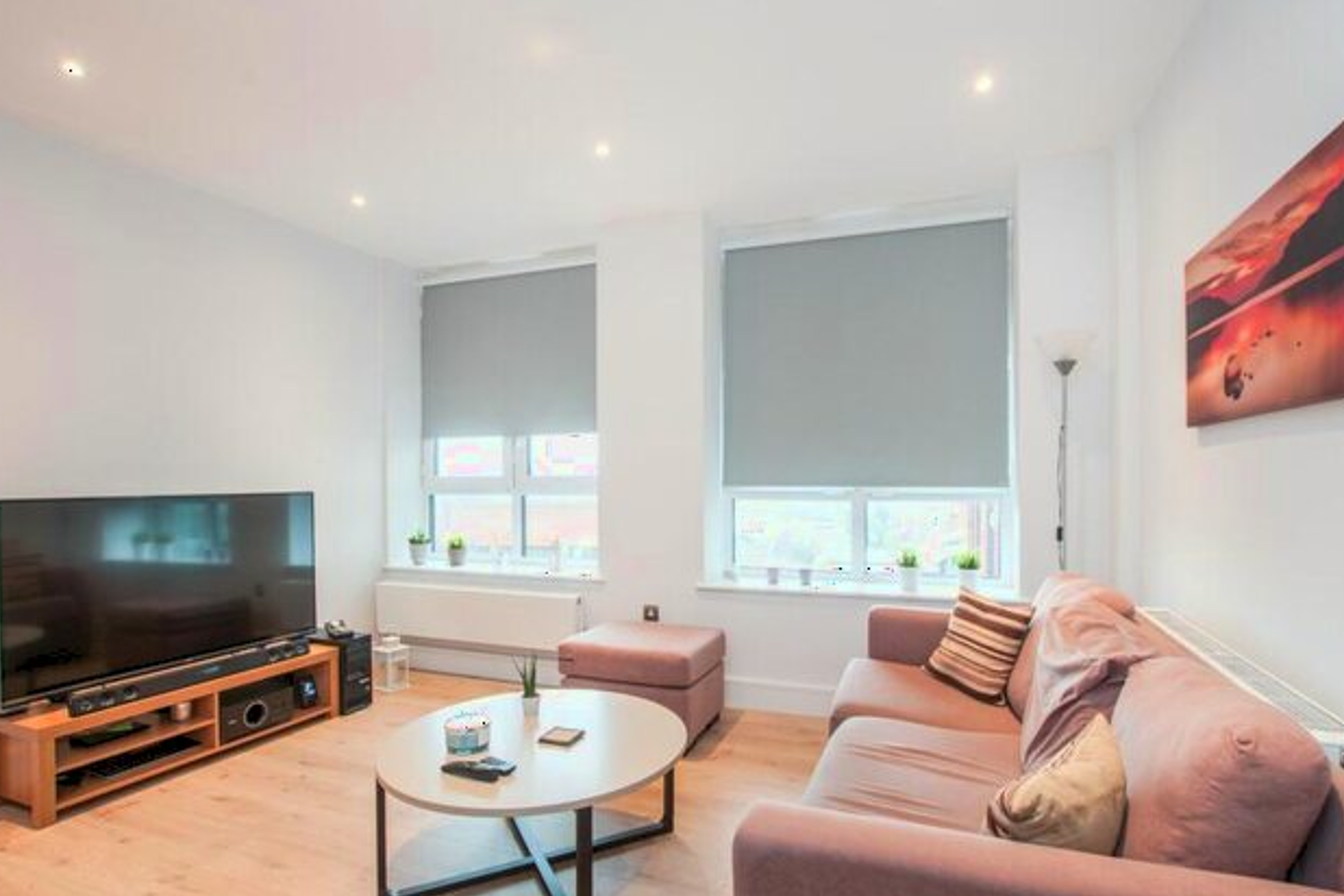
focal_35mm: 17
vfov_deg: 70.4
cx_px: 694
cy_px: 466
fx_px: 635
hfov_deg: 93.2
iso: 200
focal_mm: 10
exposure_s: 1/5
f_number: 8
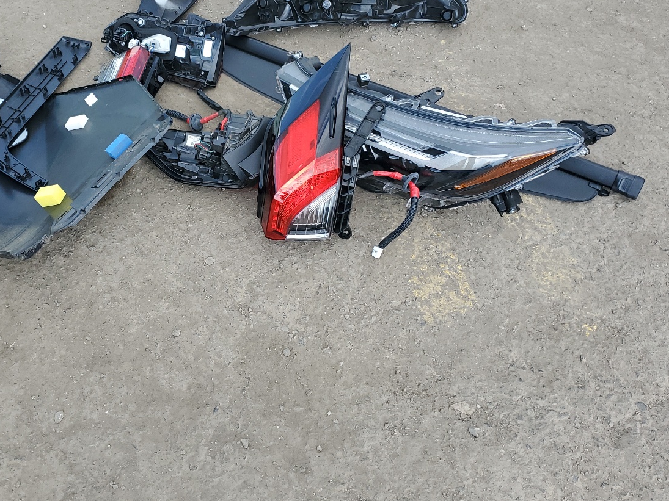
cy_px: 182
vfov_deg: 37.4
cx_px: 233
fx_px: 734
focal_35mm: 38
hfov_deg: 48.3
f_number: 1.5
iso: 50
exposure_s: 1/1000
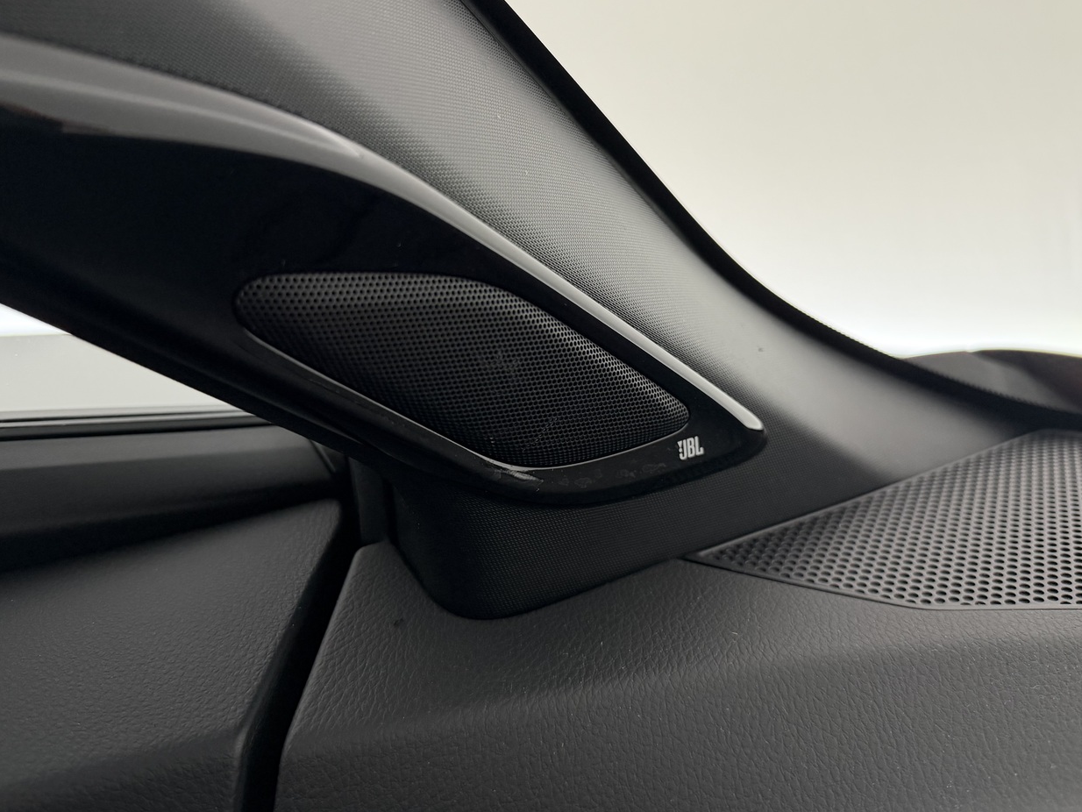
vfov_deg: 49.6
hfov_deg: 63.4
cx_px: 518
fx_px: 875
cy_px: 346
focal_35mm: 28
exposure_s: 1/50
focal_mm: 6.76
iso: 500
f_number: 1.78
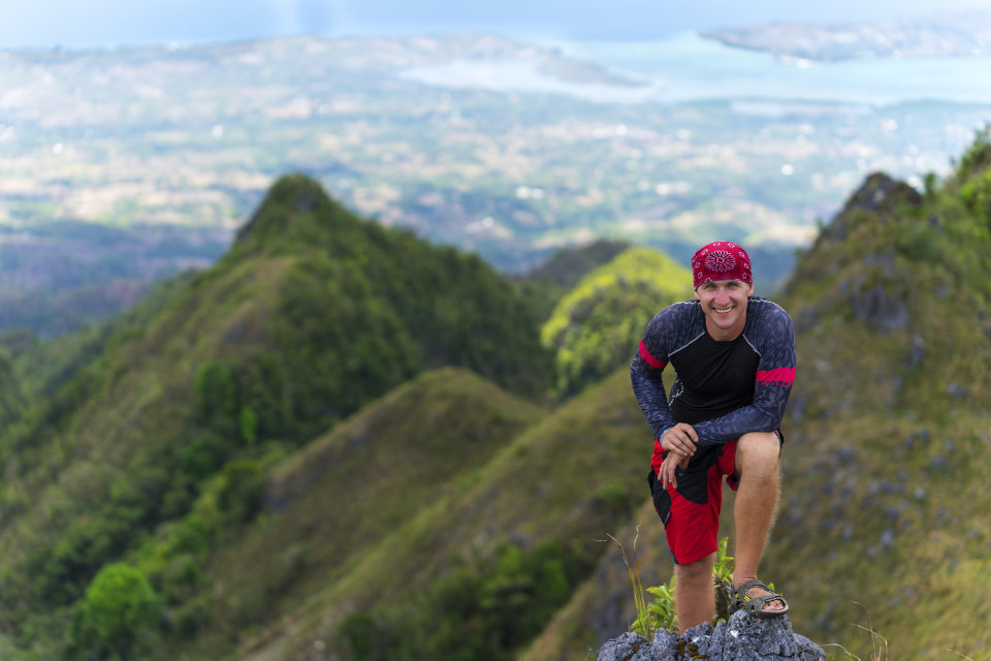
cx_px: 496
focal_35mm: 85
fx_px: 2340
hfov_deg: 23.9
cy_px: 330
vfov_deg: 16.1
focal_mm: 85
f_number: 2.5
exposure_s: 1/1000
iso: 100
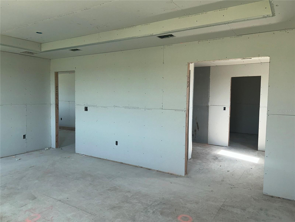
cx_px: 148
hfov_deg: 67.3
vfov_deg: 53.1
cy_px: 111
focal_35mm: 26
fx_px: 222
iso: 32
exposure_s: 1/261
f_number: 1.5
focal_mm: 5.7
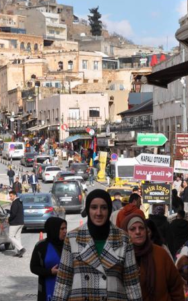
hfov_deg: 9.3
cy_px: 158
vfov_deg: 14.8
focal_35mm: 141
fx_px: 1156
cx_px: 59
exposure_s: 1/160
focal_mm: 55
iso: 200
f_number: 13
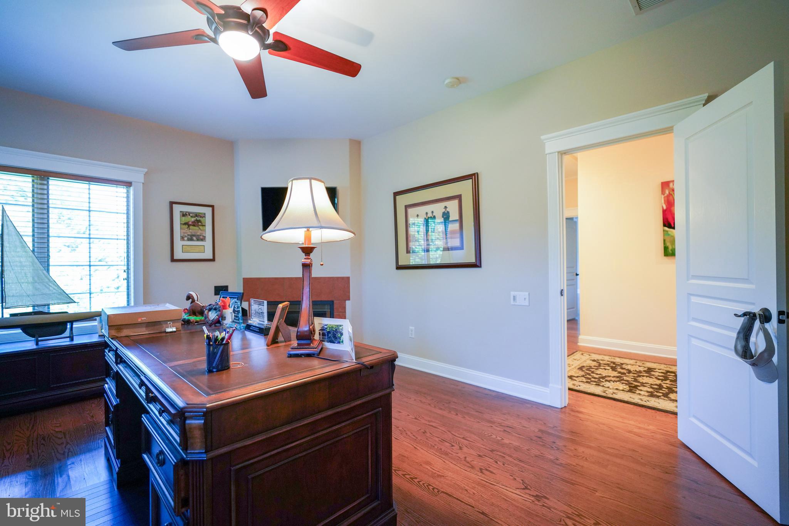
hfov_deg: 96.7
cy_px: 263
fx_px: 351
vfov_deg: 73.8
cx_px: 394
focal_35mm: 16
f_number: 2.8
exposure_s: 1/160
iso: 2000
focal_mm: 16
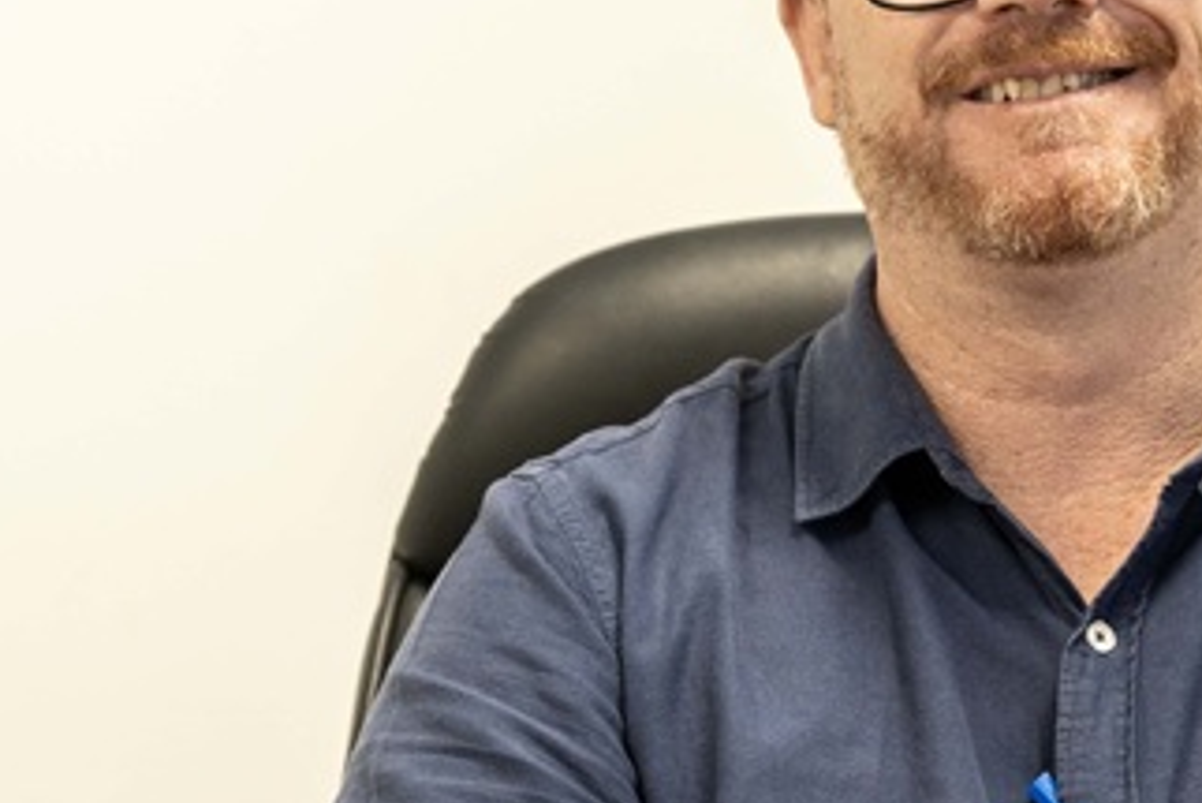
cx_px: 1034
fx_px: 4810
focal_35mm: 144
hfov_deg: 14.1
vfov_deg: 9.5
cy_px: 510
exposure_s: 1/60
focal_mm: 58
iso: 800
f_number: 4
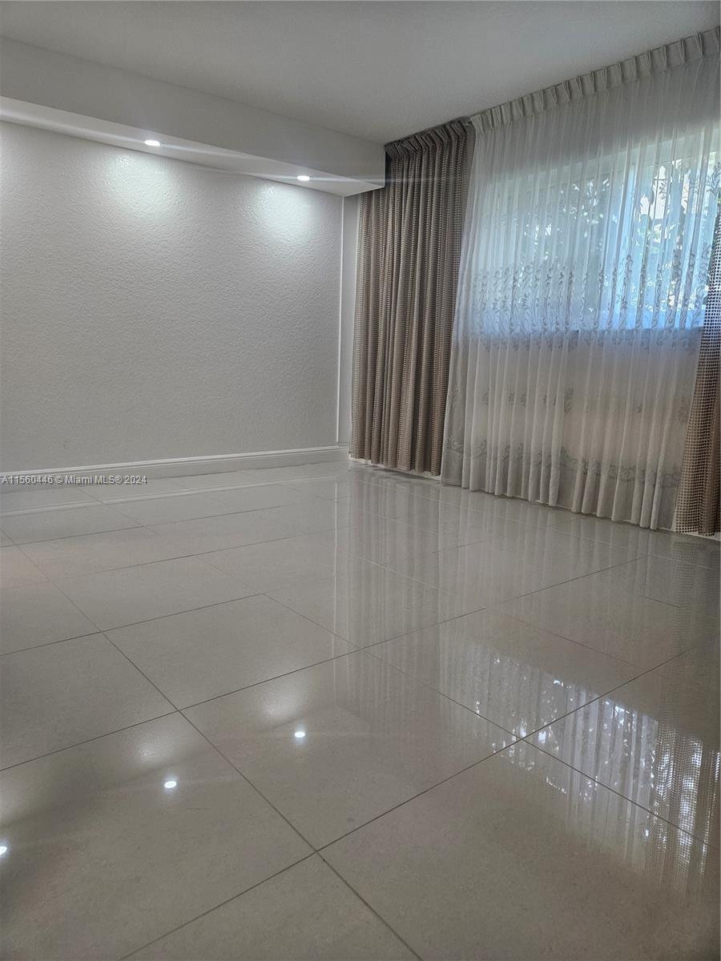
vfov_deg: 73.9
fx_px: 639
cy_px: 480
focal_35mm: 23
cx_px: 360
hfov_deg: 58.9
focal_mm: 5.4
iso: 160
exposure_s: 1/120
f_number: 1.8
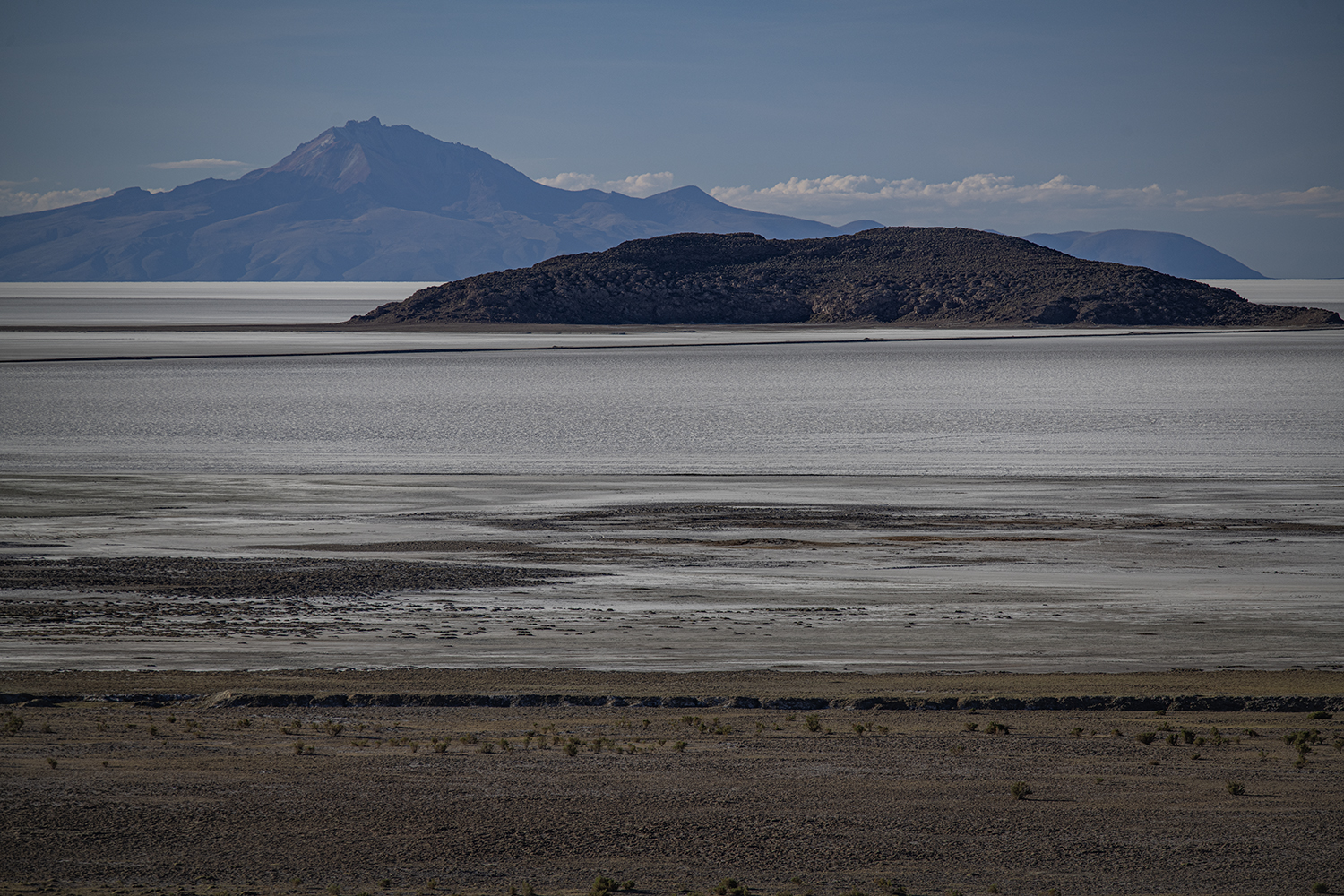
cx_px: 672
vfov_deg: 5.7
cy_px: 448
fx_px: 8959
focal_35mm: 240
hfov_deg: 8.6
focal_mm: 240
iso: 100
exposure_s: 1/250
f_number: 7.1
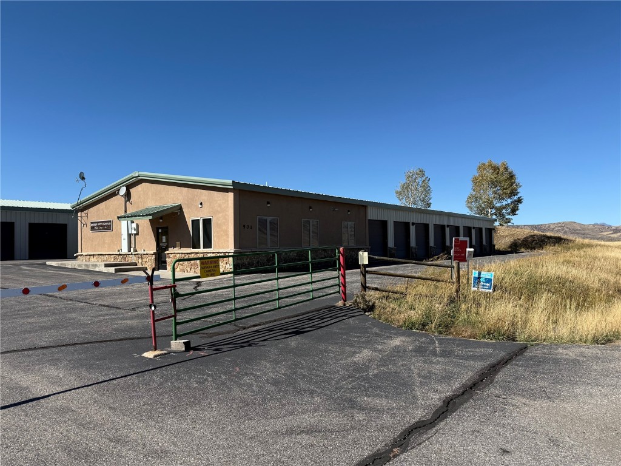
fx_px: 431
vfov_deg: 56.8
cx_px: 310
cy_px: 233
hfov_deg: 71.6
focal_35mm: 24
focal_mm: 6.76
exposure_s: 1/4673
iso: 80
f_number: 1.78
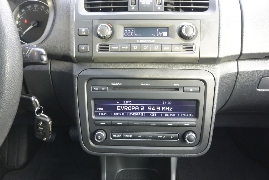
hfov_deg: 67.4
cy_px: 90
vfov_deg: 47.9
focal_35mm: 27
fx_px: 202
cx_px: 134
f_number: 3.5
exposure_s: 1/60
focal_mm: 10
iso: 450
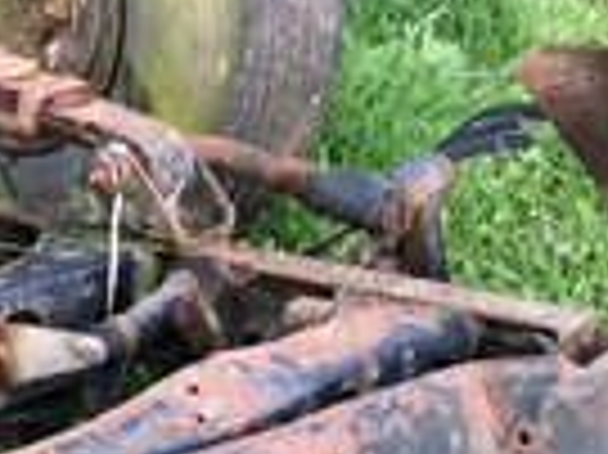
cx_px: -405
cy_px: 366
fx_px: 2738
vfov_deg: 9.5
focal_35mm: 156
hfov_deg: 11.9
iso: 32
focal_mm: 3.3
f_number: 2.4
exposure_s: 1/236
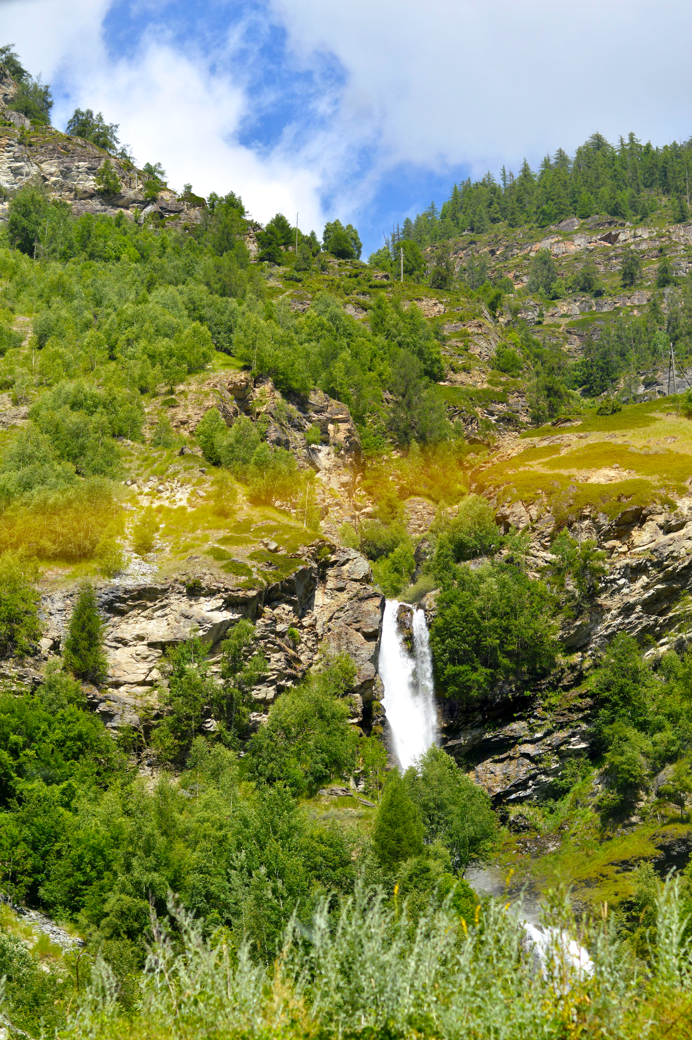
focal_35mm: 75
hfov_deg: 18.1
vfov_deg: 27.0
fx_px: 2166
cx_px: 346
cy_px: 520
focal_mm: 50
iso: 100
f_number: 2.8
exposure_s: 1/800
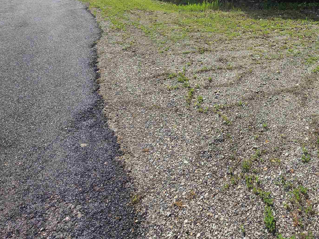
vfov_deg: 42.8
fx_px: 267
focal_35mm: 29
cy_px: 10
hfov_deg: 58.0
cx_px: 245
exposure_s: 1/2105
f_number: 1.9
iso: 40
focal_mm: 2.2
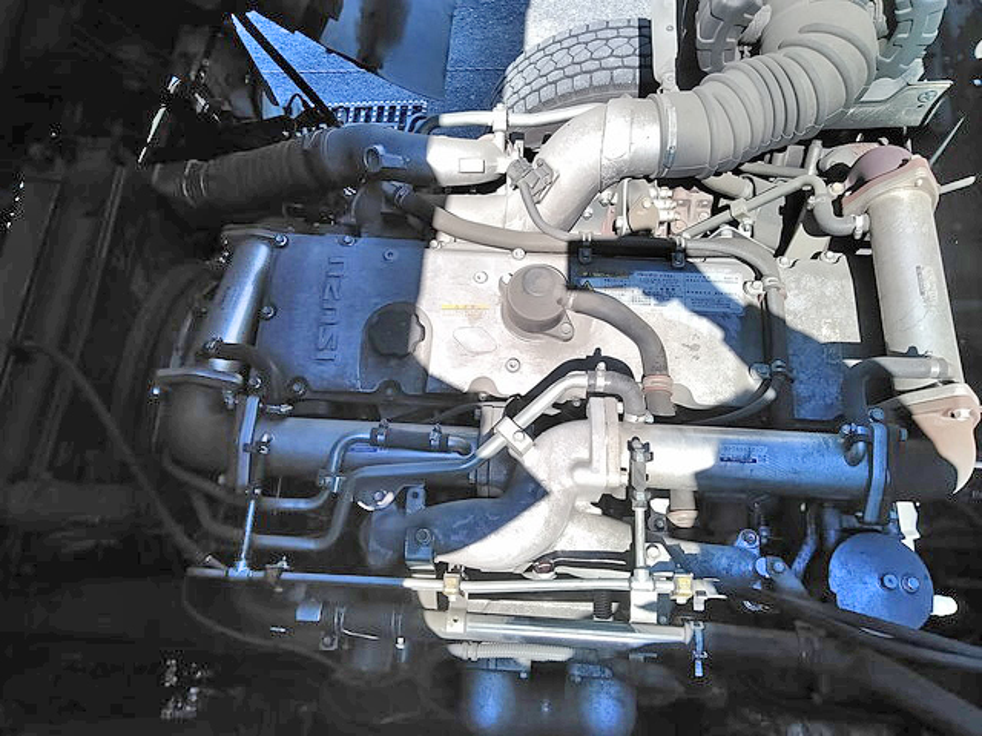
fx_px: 766
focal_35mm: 27
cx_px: 491
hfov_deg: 65.3
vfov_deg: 51.4
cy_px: 368
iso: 60
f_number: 2.2
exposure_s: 1/442
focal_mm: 3.46
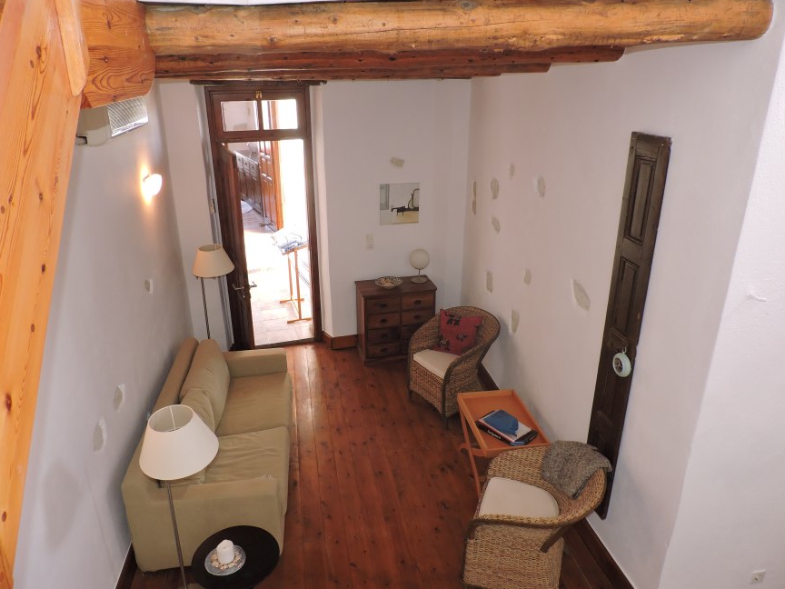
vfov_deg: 54.9
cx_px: 391
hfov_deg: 69.4
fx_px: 567
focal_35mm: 25
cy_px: 297
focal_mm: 4.3
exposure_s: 1/40
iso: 200
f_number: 3
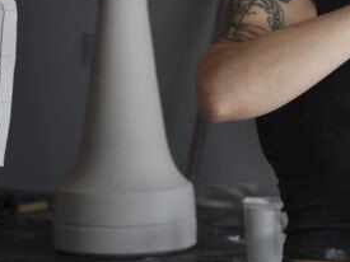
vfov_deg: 6.3
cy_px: 22
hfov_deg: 8.4
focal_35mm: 235
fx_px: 2375
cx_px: 401
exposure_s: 1/400
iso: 1250
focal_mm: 80
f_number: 5.6
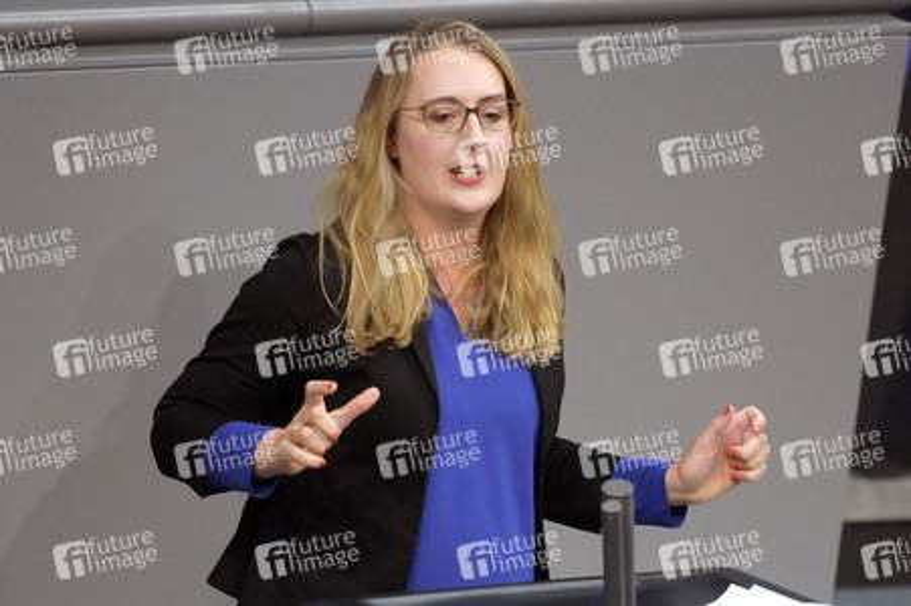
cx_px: 456
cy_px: 303
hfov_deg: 4.5
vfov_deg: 3.0
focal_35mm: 460
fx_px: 11632
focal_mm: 460
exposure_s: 1/400
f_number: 5.6
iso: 12800
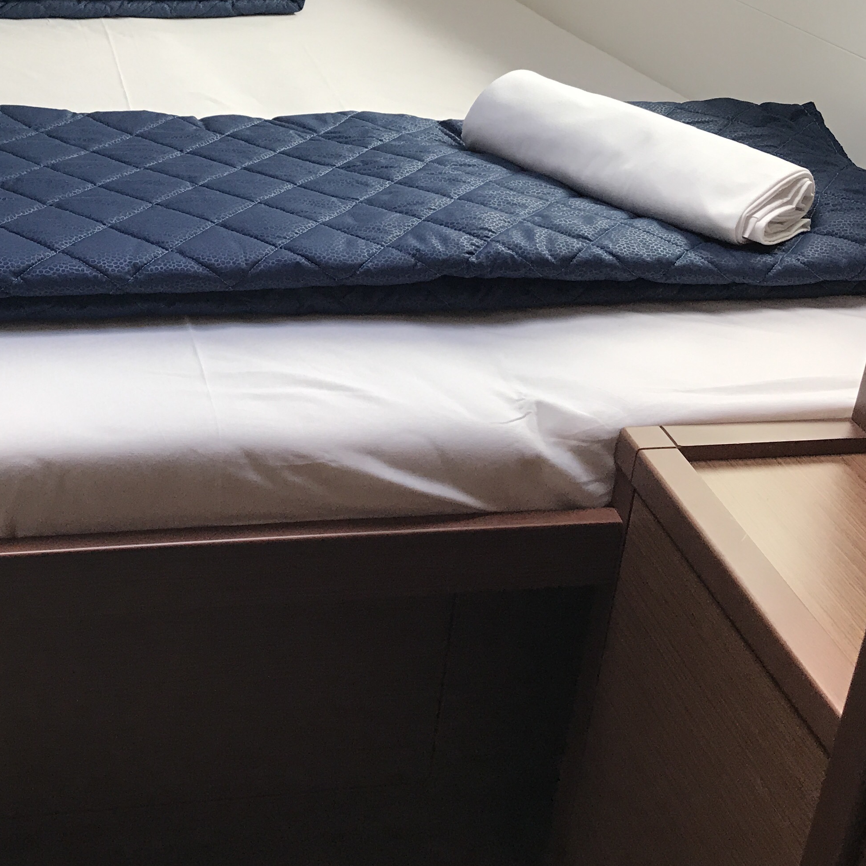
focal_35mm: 51
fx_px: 1443
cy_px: 220
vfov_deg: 32.8
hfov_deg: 32.8
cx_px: 221
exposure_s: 1/33
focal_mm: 3.99
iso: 25
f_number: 1.8
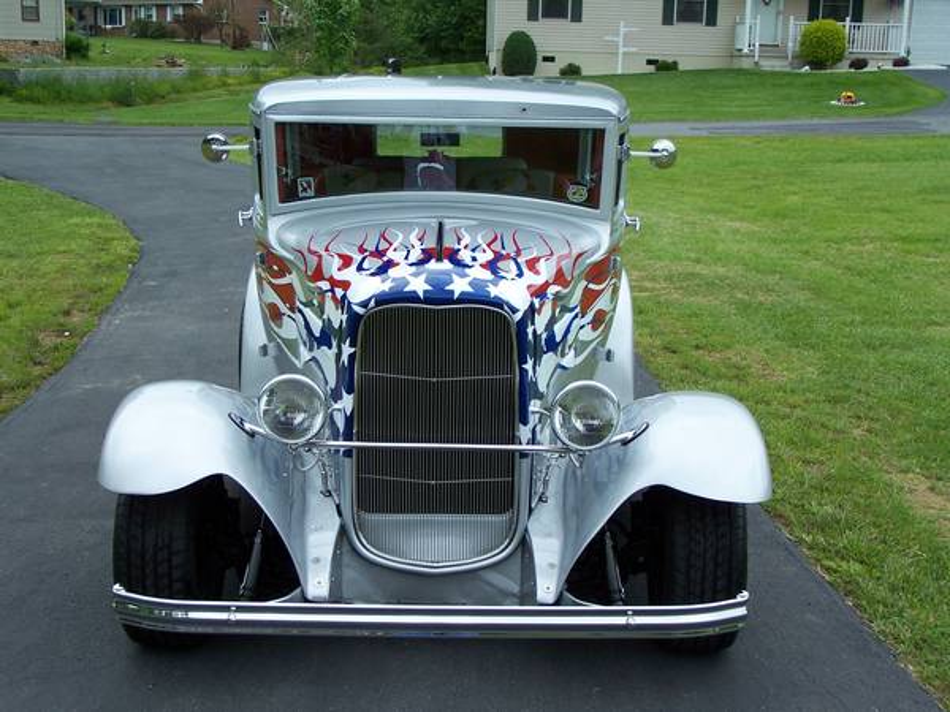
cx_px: 475
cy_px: 356
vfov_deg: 26.1
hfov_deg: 34.3
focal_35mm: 56
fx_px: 1537
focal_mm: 9.3
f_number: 3.1
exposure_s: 1/750
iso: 80
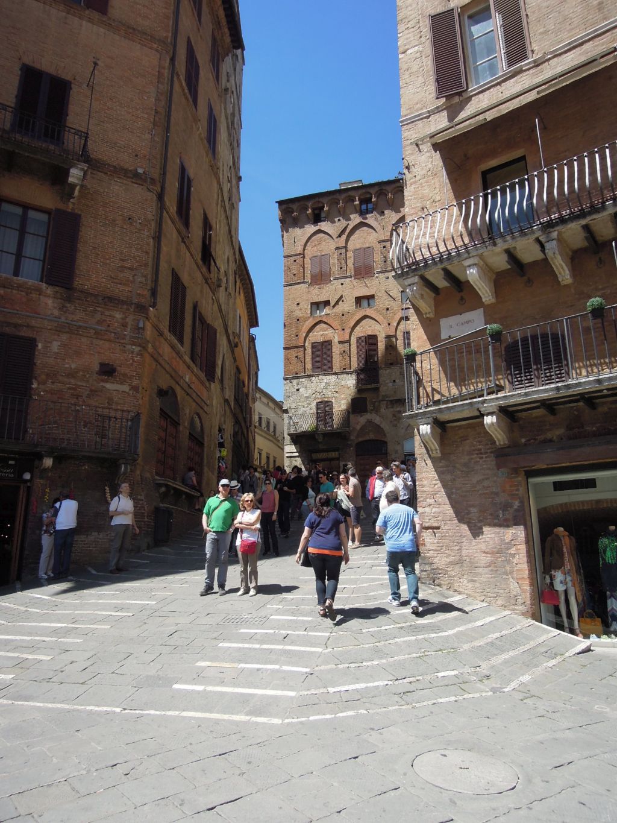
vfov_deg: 71.6
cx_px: 308
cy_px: 412
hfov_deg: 56.8
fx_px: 570
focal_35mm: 24
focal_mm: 4.3
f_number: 3.2
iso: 160
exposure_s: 1/1600
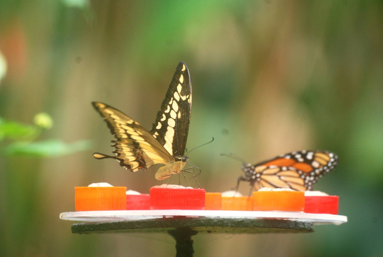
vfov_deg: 3.4
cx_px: 192
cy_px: 128
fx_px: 4314
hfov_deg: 5.1
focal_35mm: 405
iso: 400
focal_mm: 270
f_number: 5.6
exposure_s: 1/320
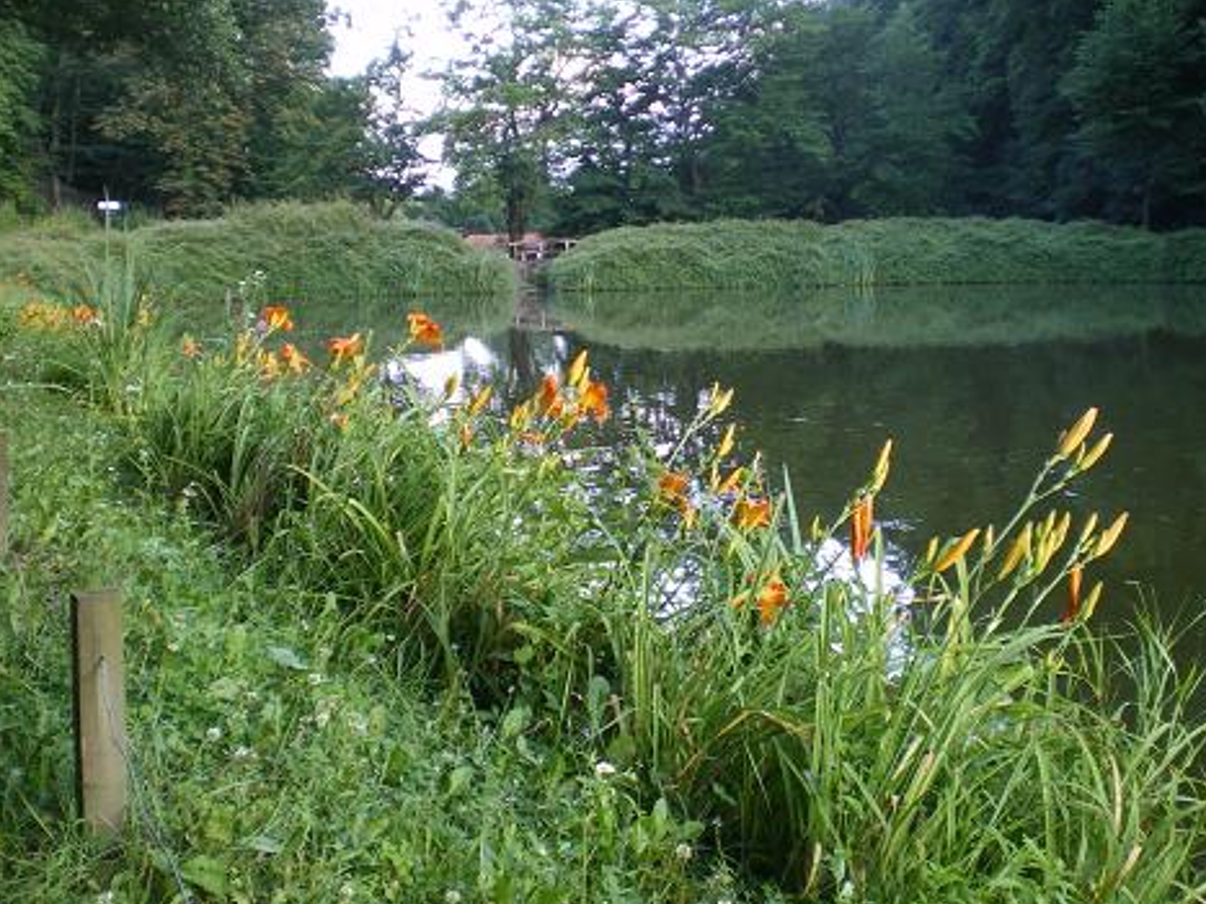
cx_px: 659
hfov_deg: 43.8
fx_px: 1498
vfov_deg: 33.6
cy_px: 421
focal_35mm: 43
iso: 160
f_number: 3.1
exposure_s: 1/50
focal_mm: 6.3
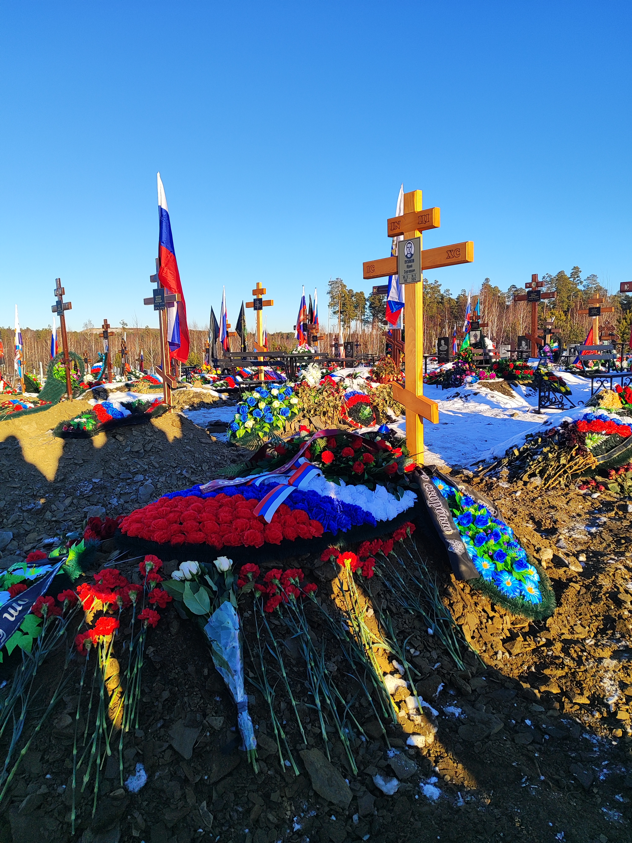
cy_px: 422
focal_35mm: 24
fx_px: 584
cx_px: 316
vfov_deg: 71.6
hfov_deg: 56.8
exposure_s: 1/442
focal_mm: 5.89
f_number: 1.89
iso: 50
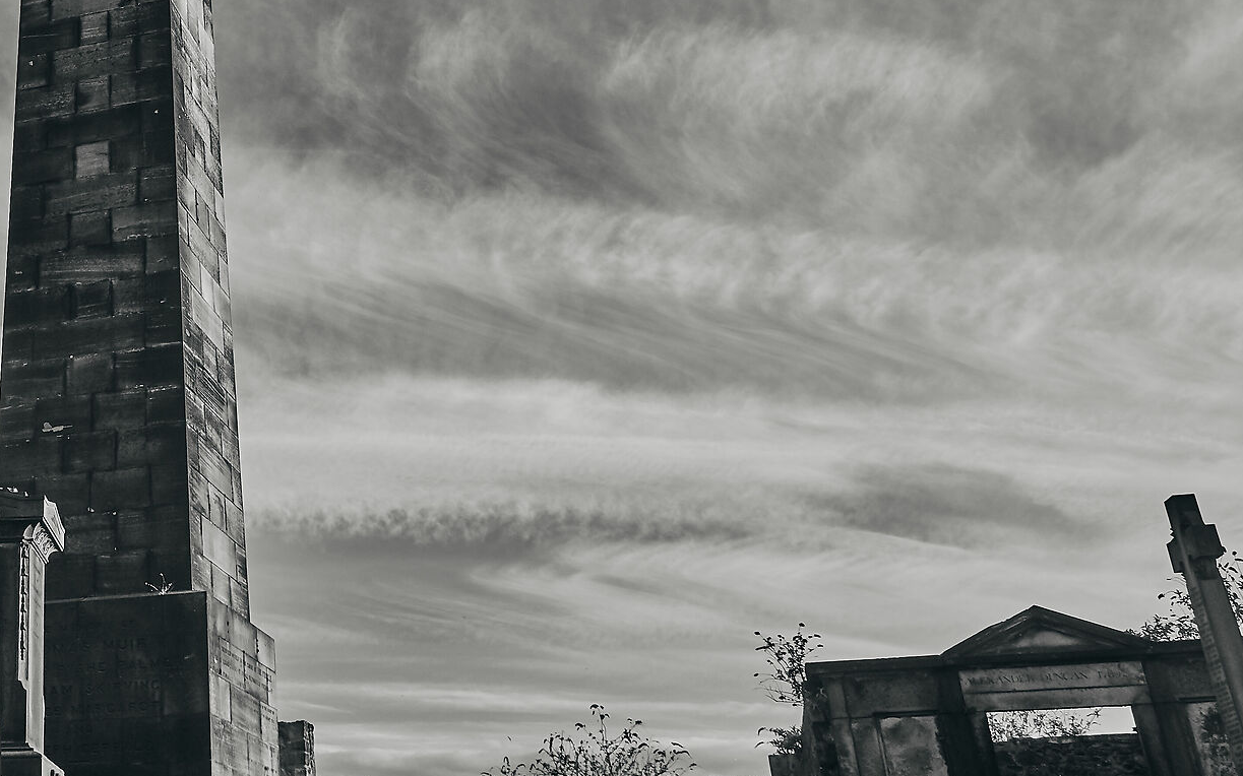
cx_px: 128
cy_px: 149
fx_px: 1626
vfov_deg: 26.3
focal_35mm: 48
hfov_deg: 38.9
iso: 100
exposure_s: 1/80
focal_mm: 16
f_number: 8
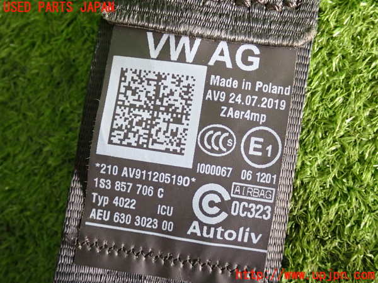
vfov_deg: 29.1
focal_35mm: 50
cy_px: 142
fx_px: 546
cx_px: 189
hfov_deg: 38.2
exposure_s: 1/50
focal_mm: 9.01
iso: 320
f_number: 3.2
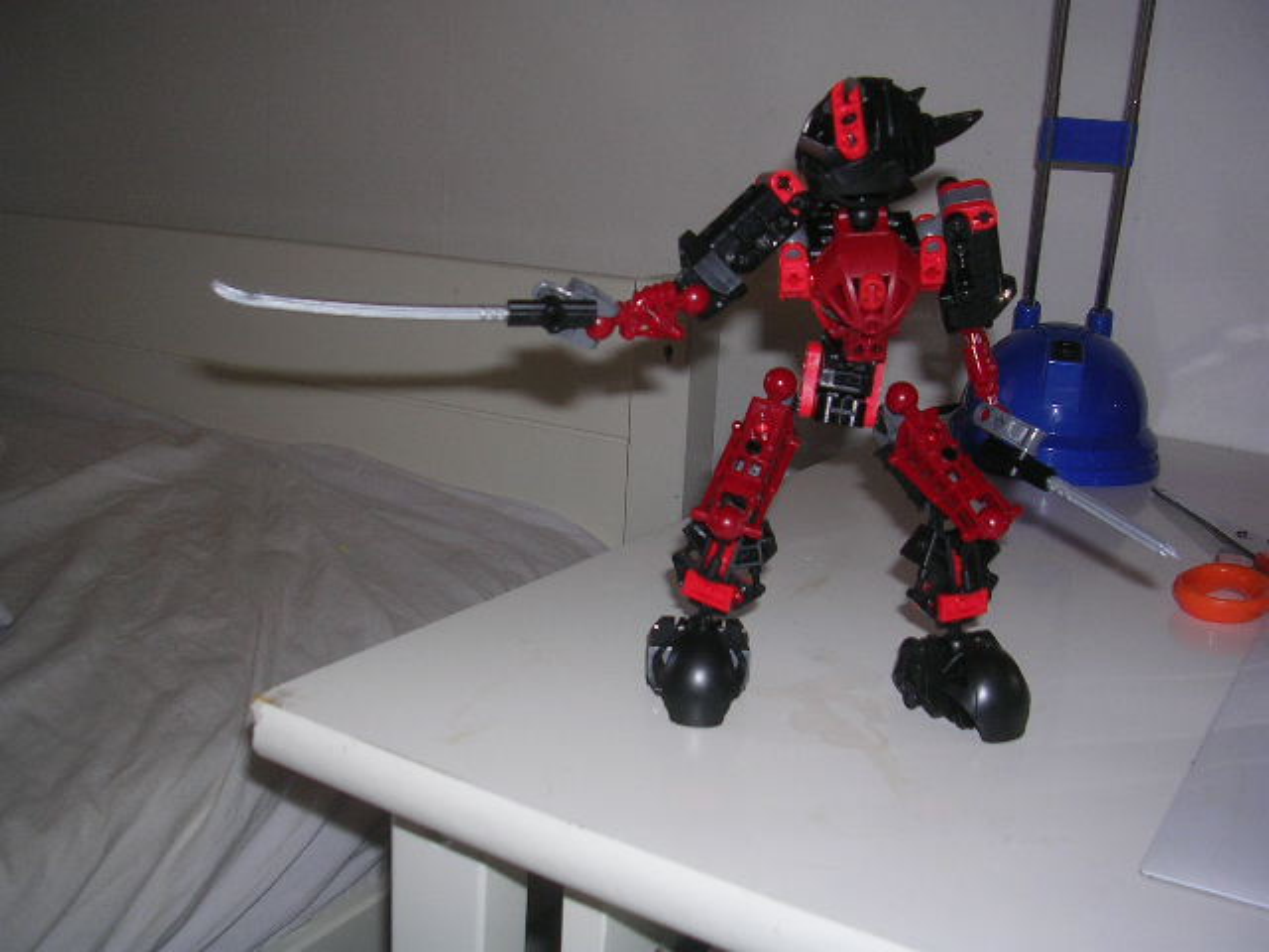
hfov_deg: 49.0
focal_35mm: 38
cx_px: 634
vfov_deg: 37.7
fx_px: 1393
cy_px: 476
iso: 50
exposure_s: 1/60.1
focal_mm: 5.8
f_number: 2.8
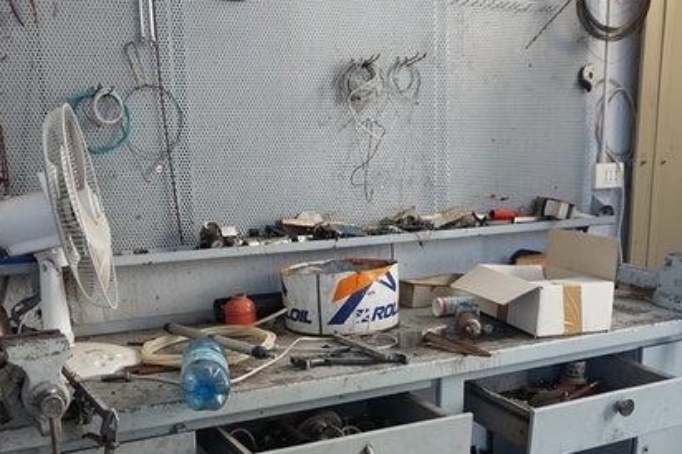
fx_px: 795
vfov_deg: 30.9
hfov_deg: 46.4
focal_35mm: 42
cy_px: 376
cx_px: 307
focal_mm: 16
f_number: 4
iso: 640
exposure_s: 1/160
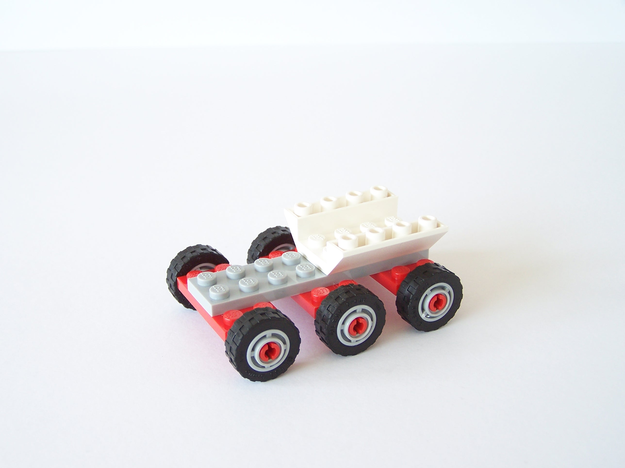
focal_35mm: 51
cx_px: 312
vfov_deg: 28.6
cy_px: 234
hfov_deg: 37.5
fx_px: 921
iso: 100
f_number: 3
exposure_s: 1/30
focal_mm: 8.5
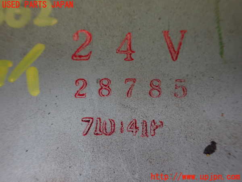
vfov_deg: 46.8
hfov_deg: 60.0
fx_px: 210
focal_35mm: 30
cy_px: 91
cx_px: 121
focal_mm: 5.4
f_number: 2.3
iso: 800
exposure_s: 1/30
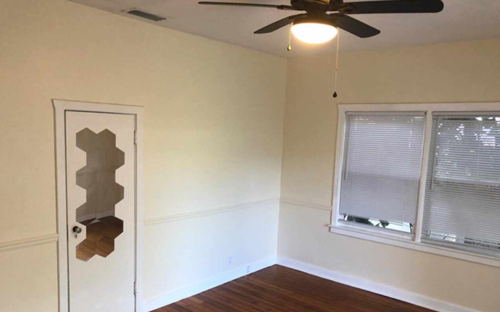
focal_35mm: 30
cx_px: 252
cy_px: 186
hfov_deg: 62.9
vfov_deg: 41.6
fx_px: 409
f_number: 1.8
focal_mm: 4
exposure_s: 1/30
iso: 40
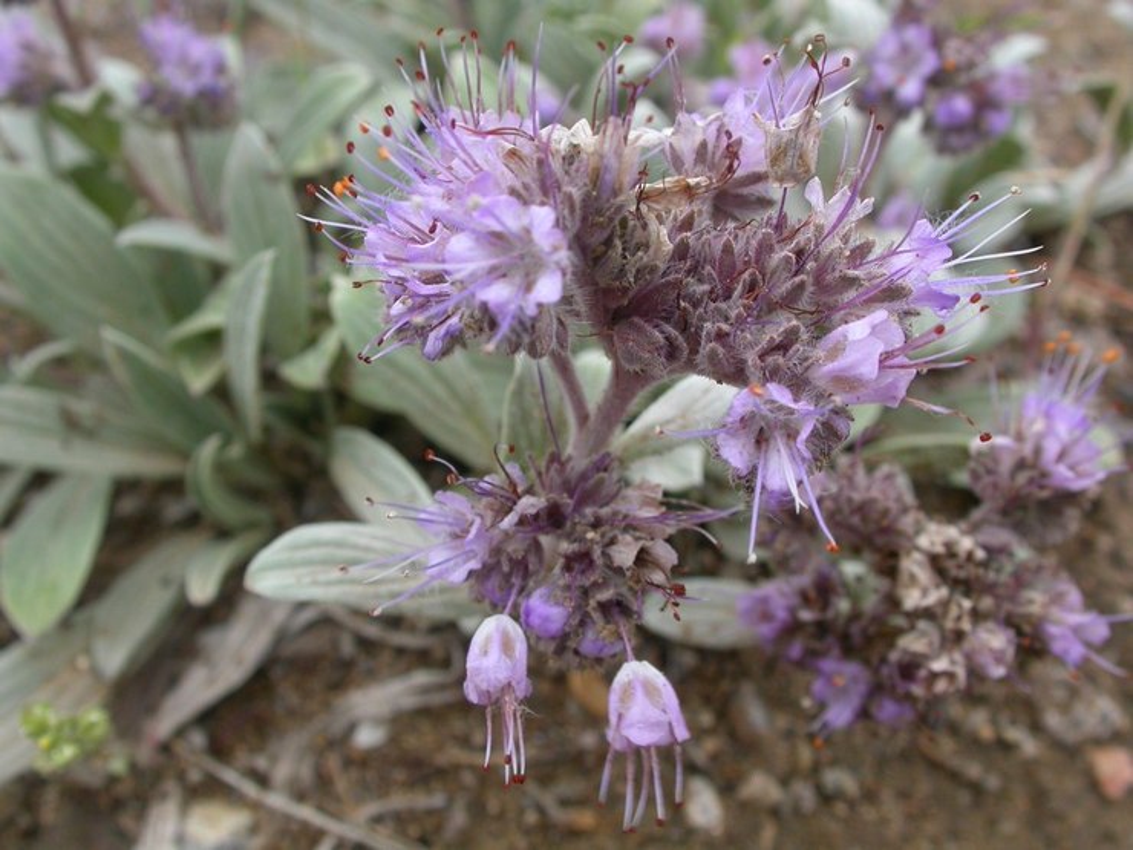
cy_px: 425
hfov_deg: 42.9
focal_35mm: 44
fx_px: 1440
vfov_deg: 32.9
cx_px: 566
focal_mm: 9.1
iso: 100
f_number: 4.4
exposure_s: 1/49.7
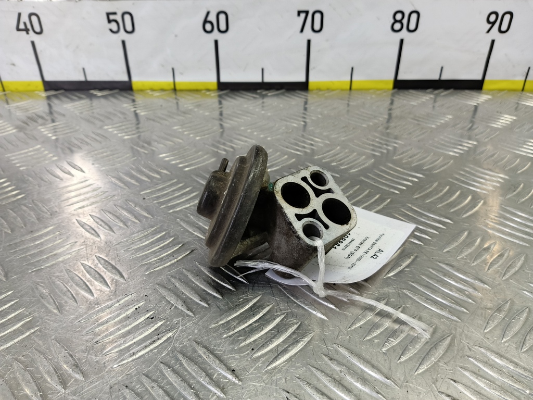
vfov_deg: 58.9
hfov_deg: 73.9
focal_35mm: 23
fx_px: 354
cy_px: 200
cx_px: 266
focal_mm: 4.11
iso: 139
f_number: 1.6
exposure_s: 1/50
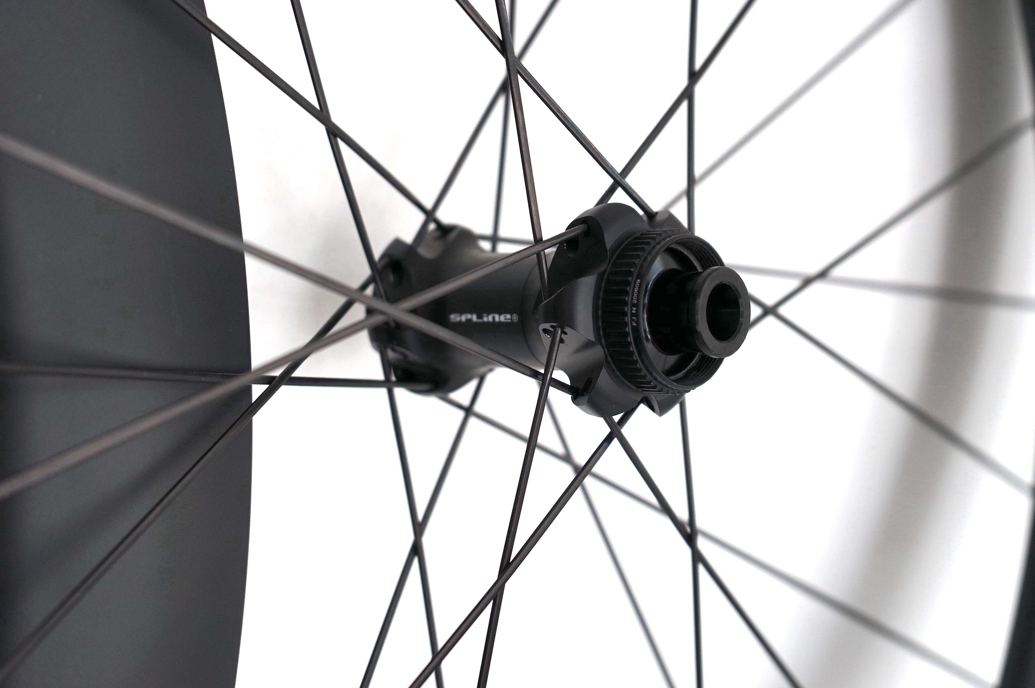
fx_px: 1522
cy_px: 344
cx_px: 518
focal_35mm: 53
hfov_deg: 37.5
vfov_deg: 25.5
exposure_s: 1/60
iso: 400
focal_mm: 53
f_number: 5
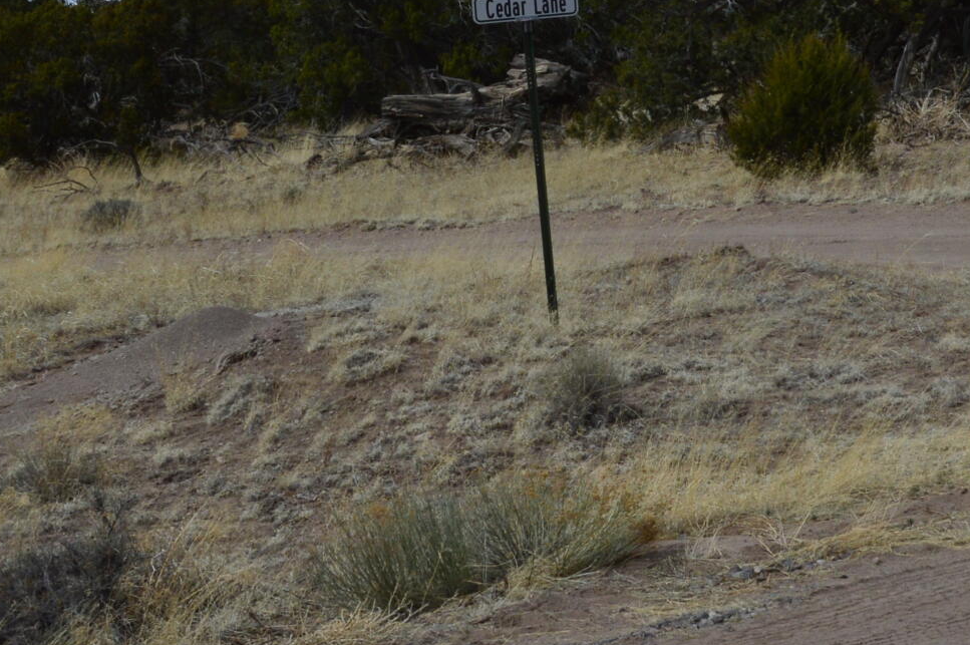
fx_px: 3257
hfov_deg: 16.9
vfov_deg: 11.2
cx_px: 686
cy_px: -14
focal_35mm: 121
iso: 220
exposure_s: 1/500
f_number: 11
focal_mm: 26
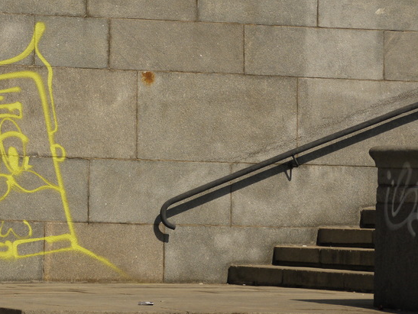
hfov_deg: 7.2
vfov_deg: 5.4
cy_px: 129
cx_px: 141
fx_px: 3323
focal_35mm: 275
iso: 400
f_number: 8
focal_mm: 103
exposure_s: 1/4000
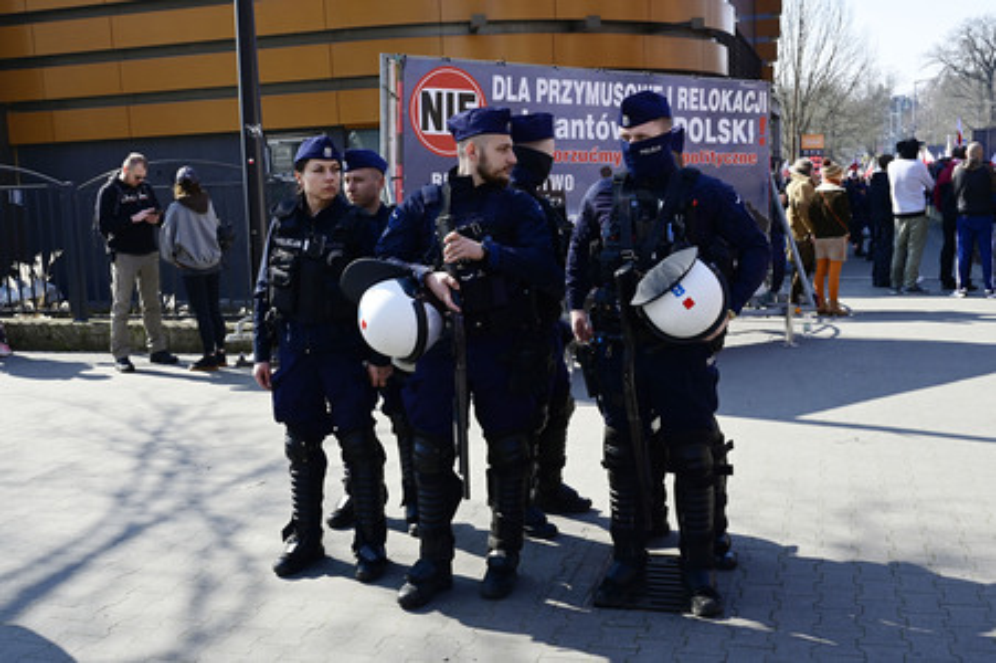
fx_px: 968
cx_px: 498
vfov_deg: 37.8
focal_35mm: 35
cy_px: 332
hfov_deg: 54.5
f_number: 9
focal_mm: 35
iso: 250
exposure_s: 1/250
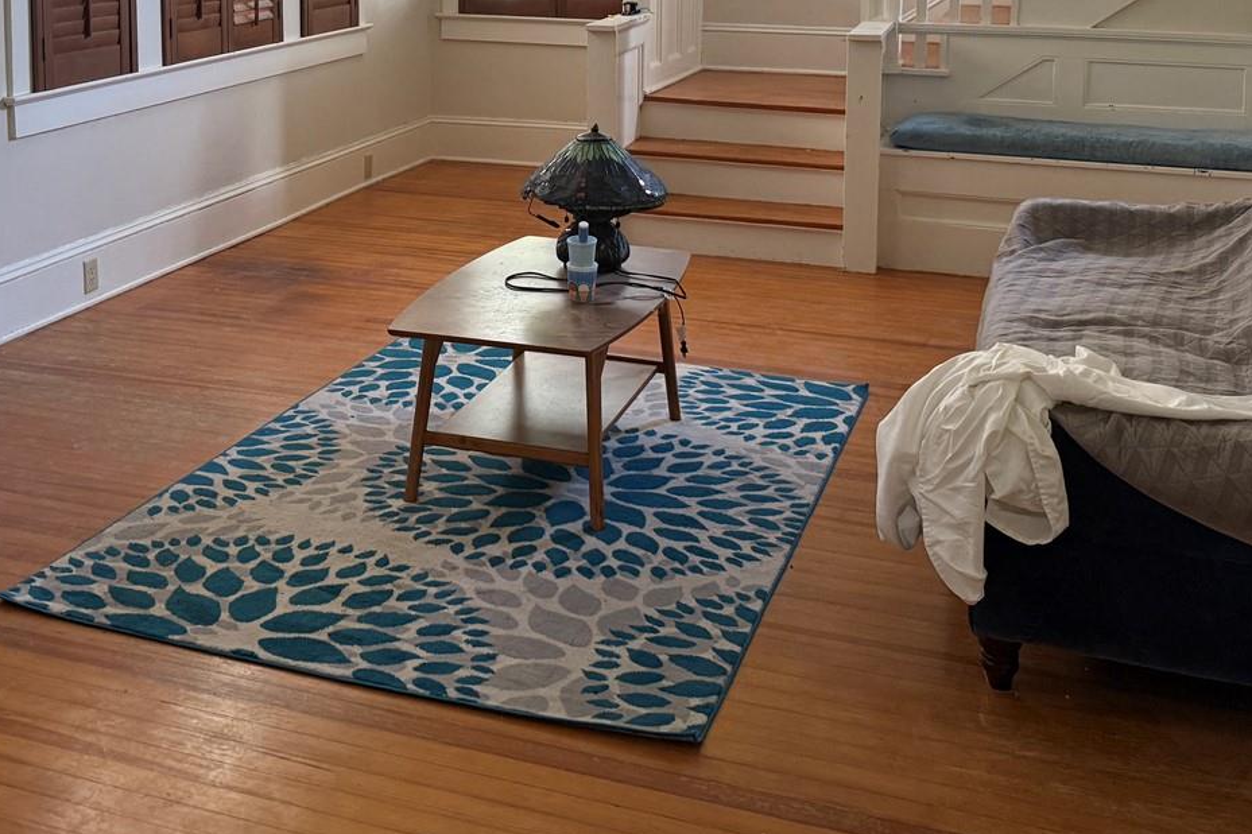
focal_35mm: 43
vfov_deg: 29.6
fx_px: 1495
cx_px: 503
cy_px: 53
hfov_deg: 45.2
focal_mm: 6.76
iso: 200
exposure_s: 1/62
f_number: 1.78
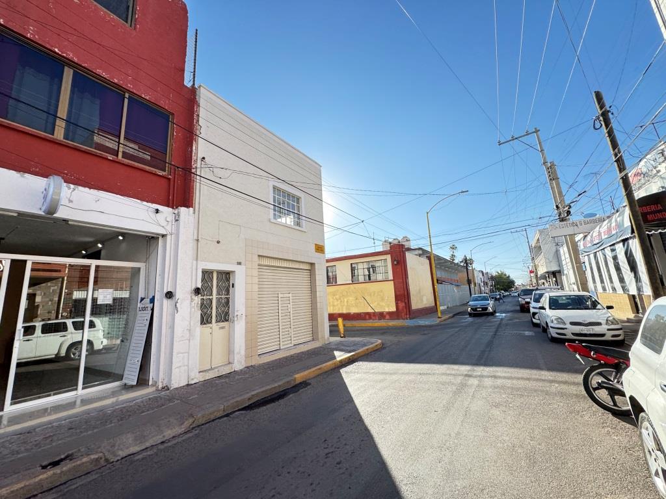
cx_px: 333
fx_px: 269
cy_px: 250
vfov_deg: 85.7
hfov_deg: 102.1
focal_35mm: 14
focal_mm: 2.22
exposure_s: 1/357
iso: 40
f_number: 2.2
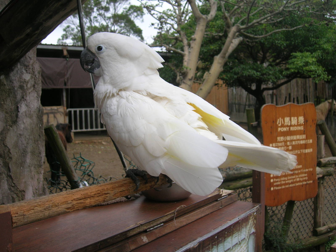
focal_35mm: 38
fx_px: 369
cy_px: 126
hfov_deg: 49.0
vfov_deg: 37.7
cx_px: 168
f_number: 3
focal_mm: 6.4
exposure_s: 1/216
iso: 50
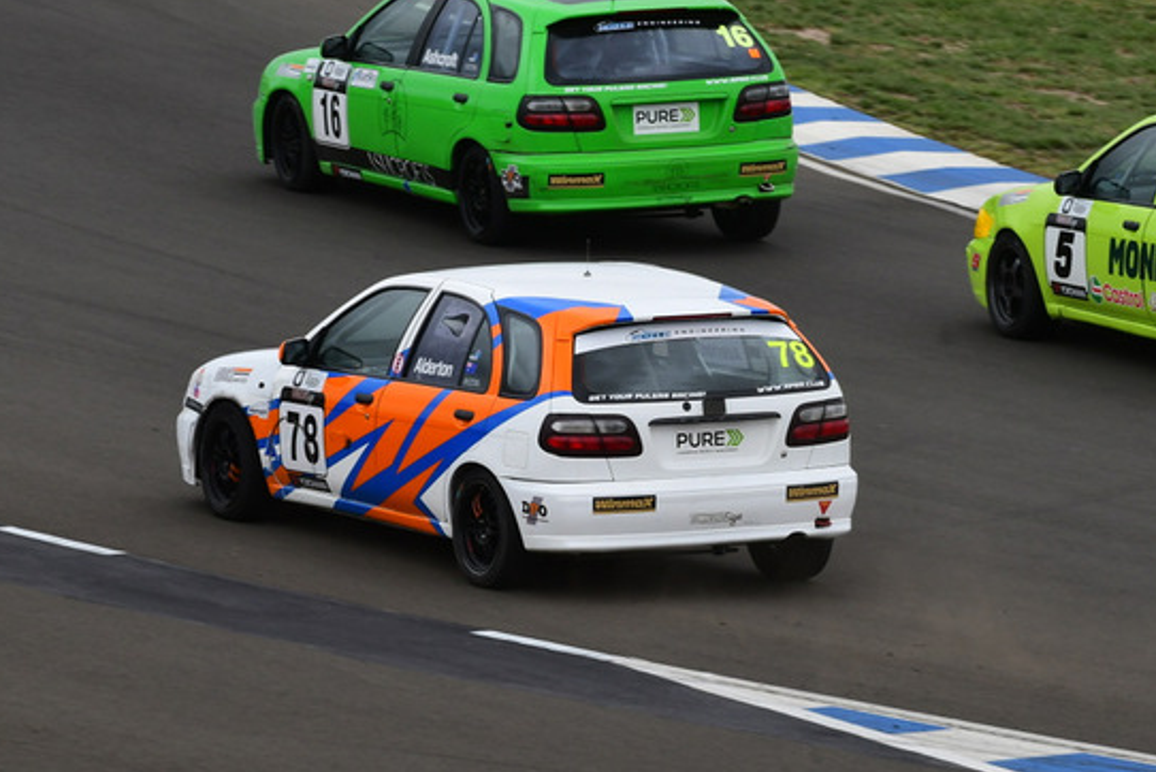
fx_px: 19212
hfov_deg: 3.4
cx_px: 501
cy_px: 371
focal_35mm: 598
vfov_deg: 2.3
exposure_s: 1/640
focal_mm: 270
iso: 500
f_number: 11
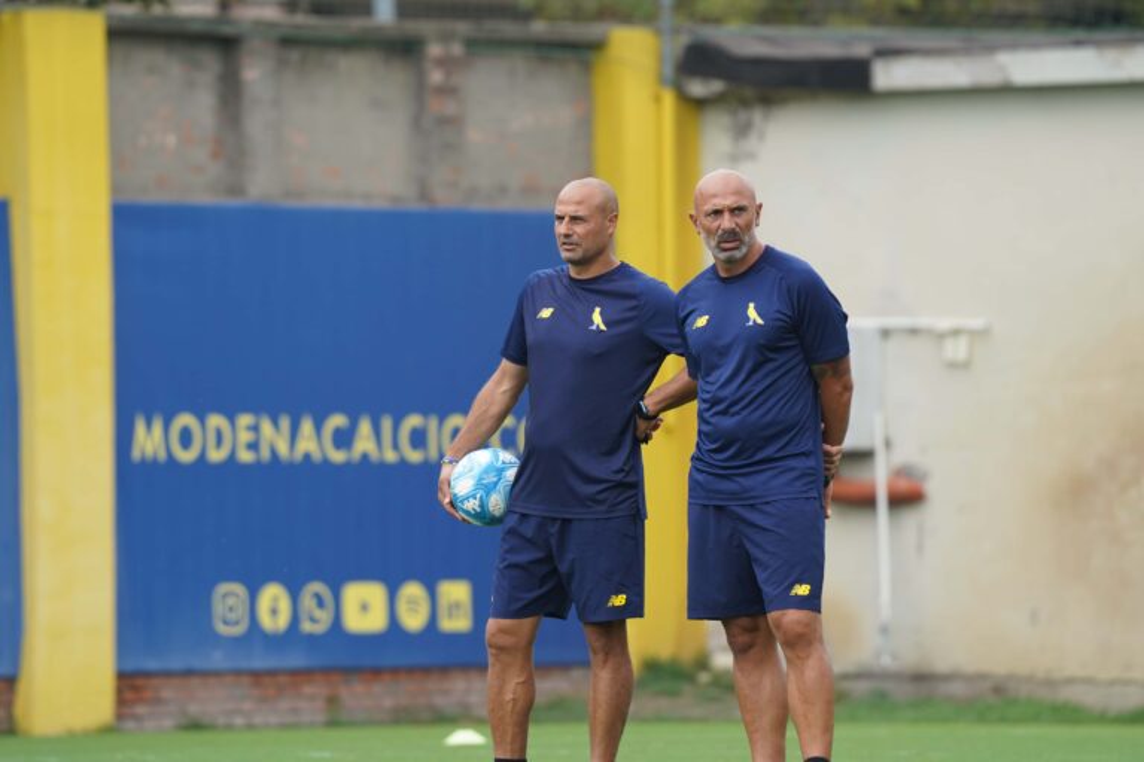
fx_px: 19065
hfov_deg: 3.4
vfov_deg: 2.3
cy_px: 381
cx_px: 572
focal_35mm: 600
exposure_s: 1/200
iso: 400
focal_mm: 600
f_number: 8
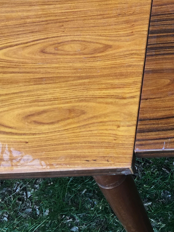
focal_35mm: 63
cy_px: 12
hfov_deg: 22.4
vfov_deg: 29.1
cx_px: 174
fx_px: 422
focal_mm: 4.15
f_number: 2.2
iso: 40
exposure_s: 1/50
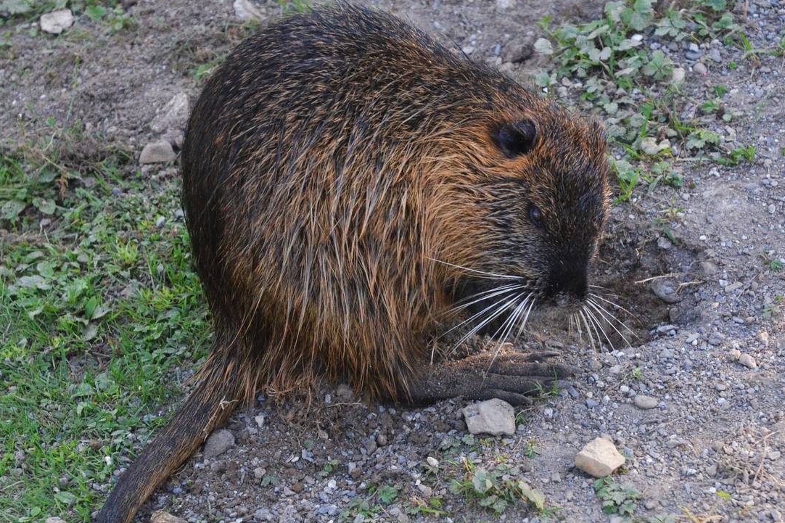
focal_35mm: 155
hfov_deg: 13.3
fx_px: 3379
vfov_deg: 8.8
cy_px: 329
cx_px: 402
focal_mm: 70
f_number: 6.3
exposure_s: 1/500
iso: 2500
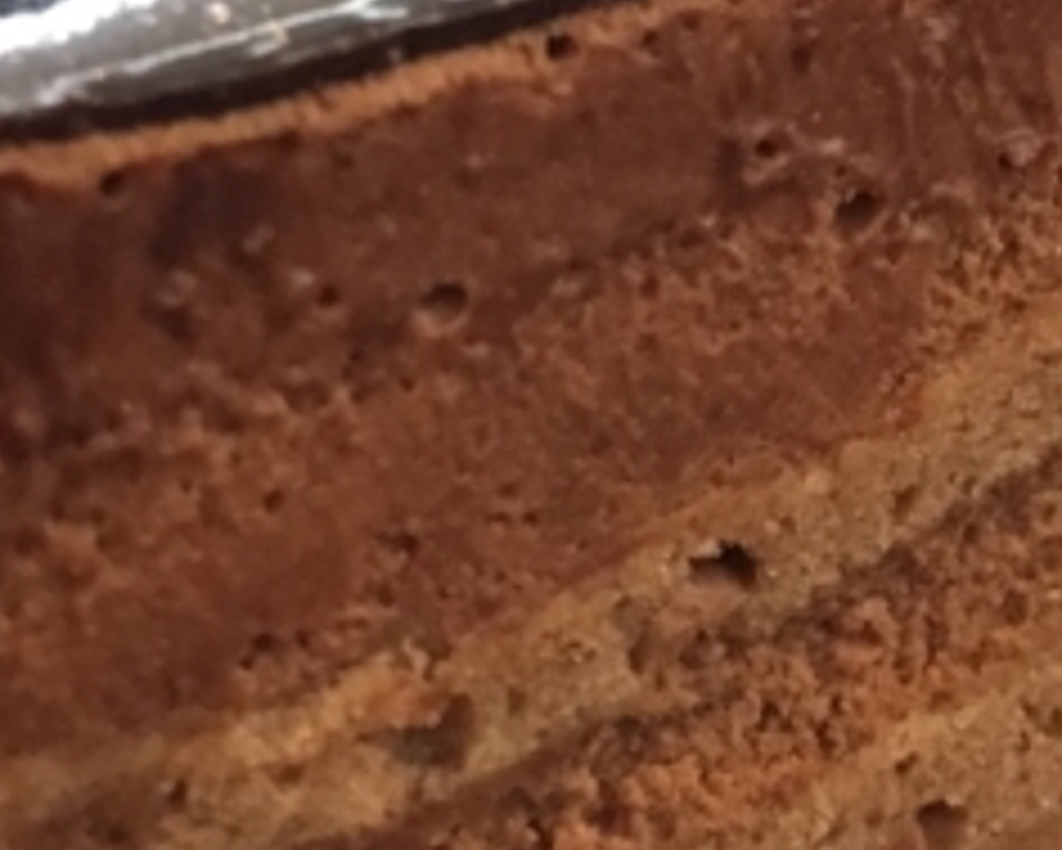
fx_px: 3868
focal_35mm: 123
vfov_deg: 12.5
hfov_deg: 15.6
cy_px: 139
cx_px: 810
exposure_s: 1/30
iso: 250
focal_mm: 4.15
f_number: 2.2
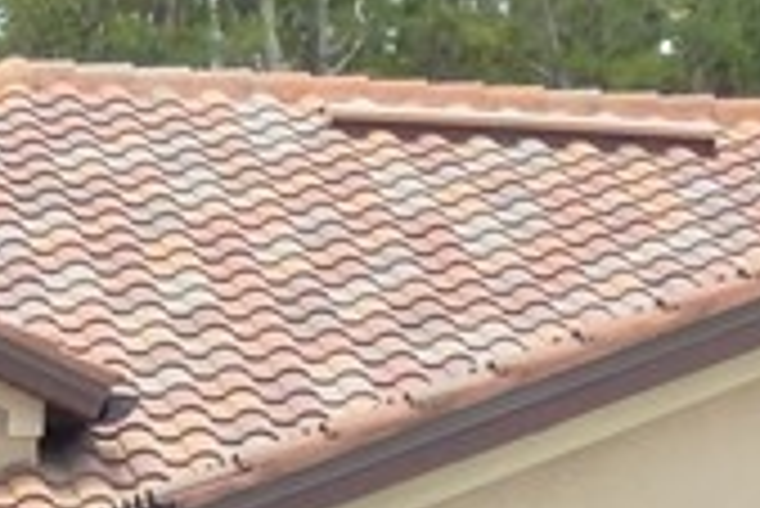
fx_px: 5451
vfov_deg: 5.3
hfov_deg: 8.0
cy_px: 274
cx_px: 585
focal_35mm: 258
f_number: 4.2
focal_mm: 7.3
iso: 125
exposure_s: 1/500
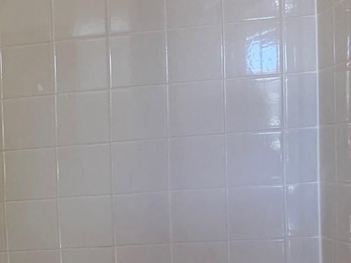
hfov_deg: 18.9
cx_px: -210
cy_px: 253
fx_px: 892
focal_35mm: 88
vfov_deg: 16.5
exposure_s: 1/120
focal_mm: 6.76
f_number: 1.78
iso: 125
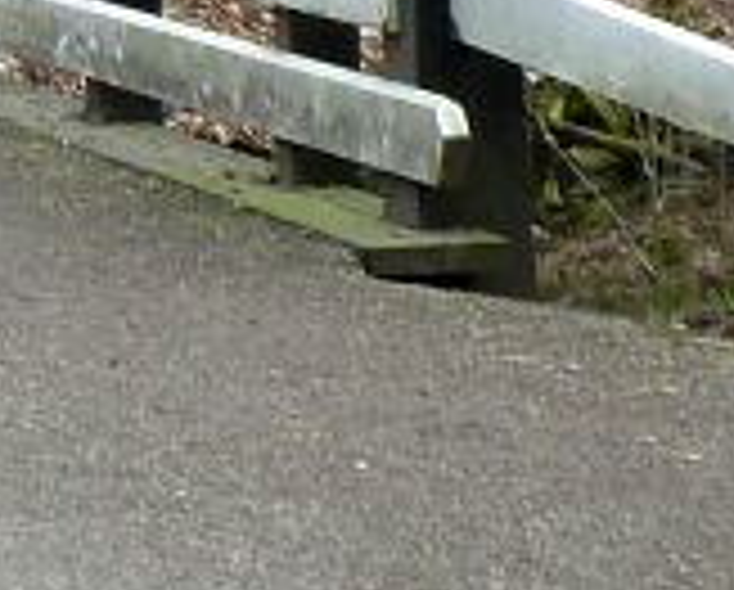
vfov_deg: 4.5
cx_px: -739
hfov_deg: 5.6
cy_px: -613
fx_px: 7334
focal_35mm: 337
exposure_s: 1/40
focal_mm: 9.1
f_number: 3.9
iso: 80
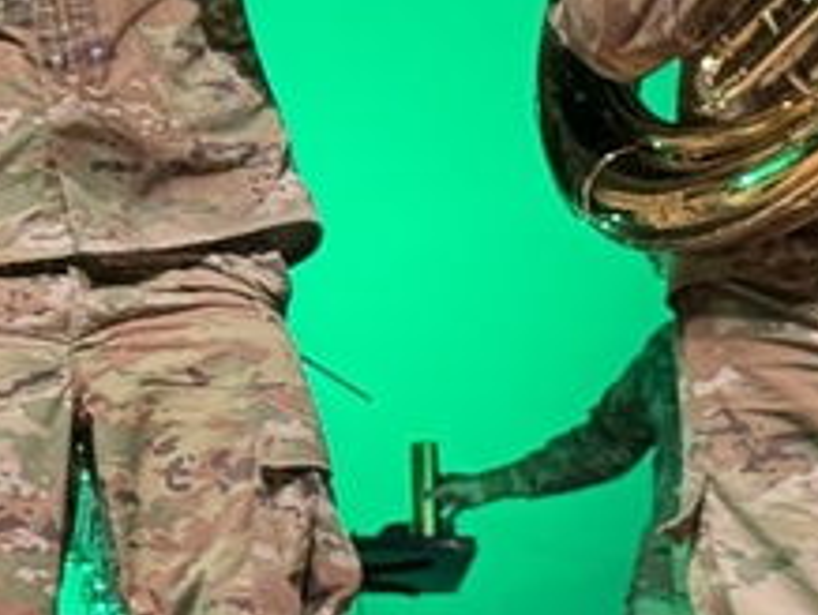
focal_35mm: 225
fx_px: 5323
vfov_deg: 6.6
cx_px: -450
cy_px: 142
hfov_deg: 8.6
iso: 125
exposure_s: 1/60
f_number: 1.78
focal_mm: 6.76
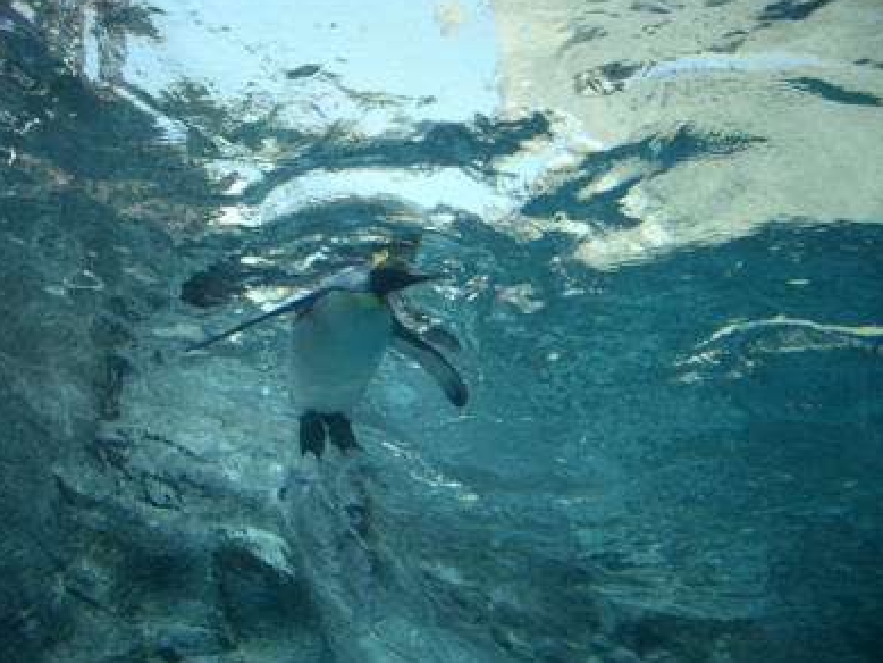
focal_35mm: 36
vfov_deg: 39.7
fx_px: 919
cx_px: 440
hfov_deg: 51.3
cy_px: 327
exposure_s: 1/400
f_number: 2.6
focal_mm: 5.8
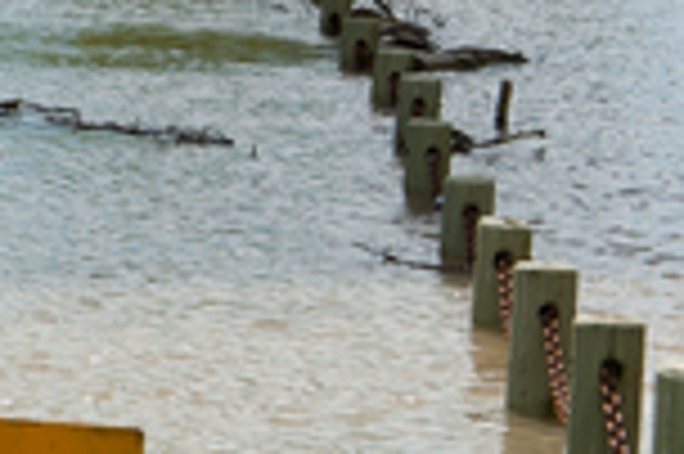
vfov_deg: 4.9
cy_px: 267
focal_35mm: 279
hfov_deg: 6.8
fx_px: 5295
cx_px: -1159
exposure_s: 1/180
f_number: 13
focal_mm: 50
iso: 250
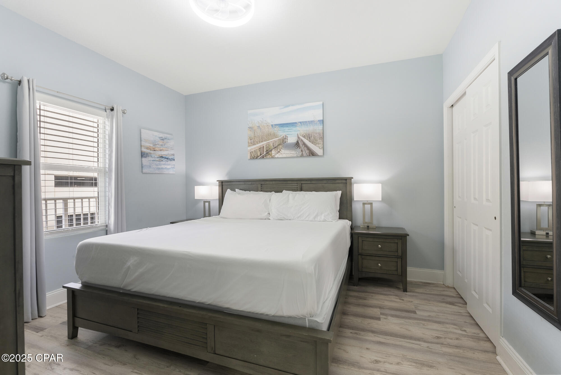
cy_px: 188
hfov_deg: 94.9
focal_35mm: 16
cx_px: 280
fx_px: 257
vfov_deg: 72.1
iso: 320
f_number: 8
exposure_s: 1/4
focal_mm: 16.5
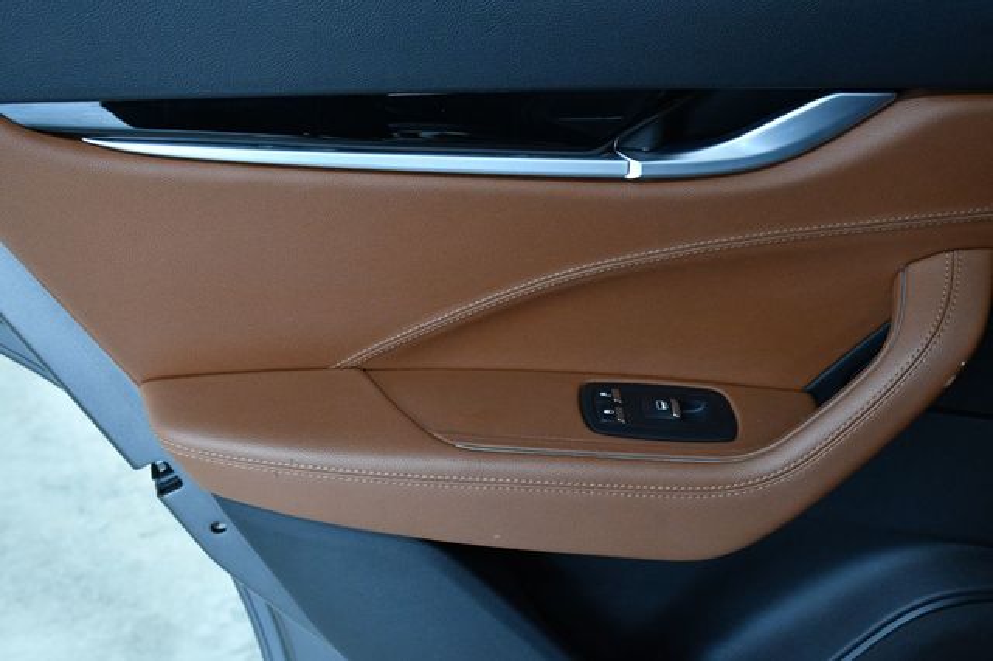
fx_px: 1434
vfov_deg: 26.0
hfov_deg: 38.2
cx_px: 496
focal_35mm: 52
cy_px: 330
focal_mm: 35
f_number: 7.1
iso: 2500
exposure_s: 1/200
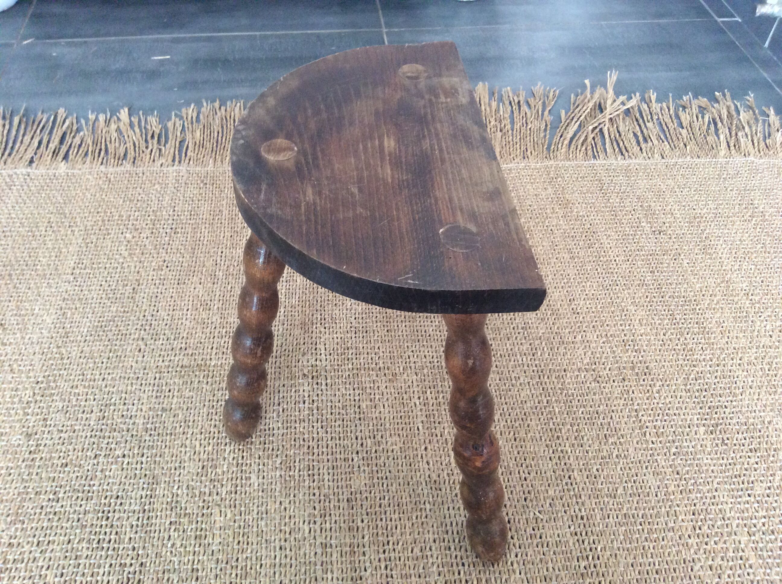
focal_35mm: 32
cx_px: 391
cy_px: 292
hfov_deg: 56.9
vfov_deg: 44.1
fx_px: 722
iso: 250
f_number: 2.4
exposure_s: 1/25
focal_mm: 3.3
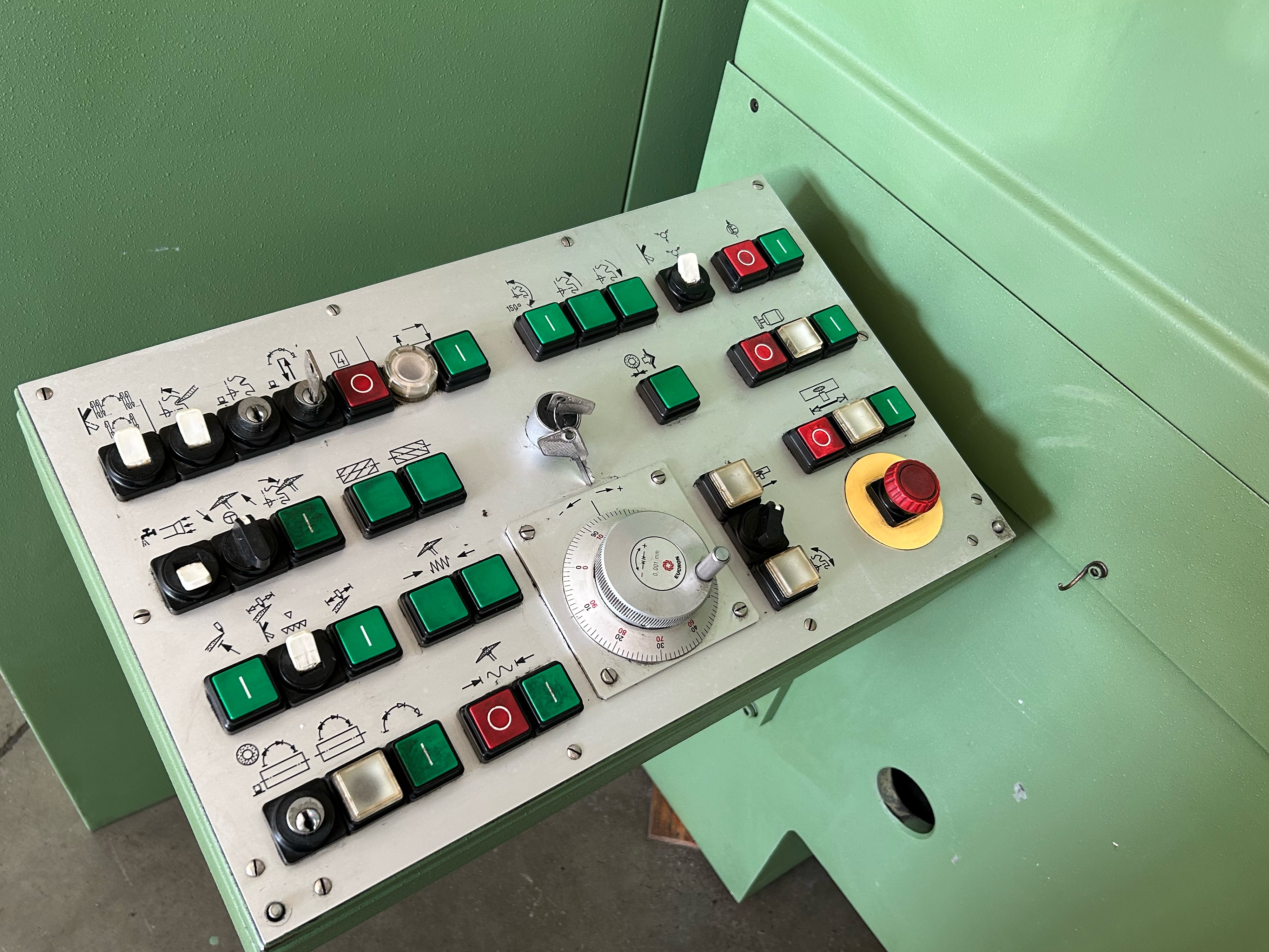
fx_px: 1063
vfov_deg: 48.2
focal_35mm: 29
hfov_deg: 61.5
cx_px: 575
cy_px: 522
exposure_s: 1/64
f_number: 1.5
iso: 125
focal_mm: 5.7
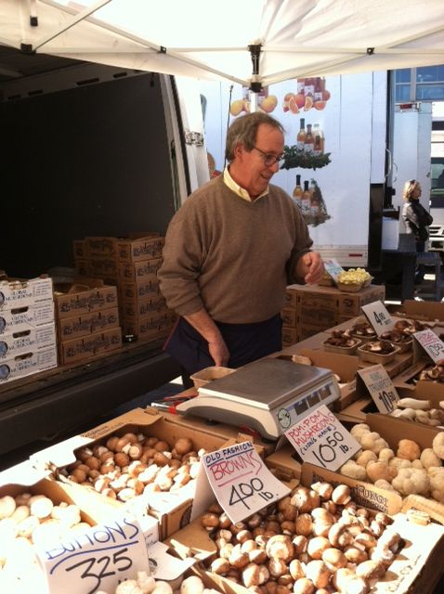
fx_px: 600
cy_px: 297
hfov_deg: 40.6
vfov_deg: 52.7
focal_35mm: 35
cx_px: 222
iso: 80
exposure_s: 1/275
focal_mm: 3.85
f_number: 2.8
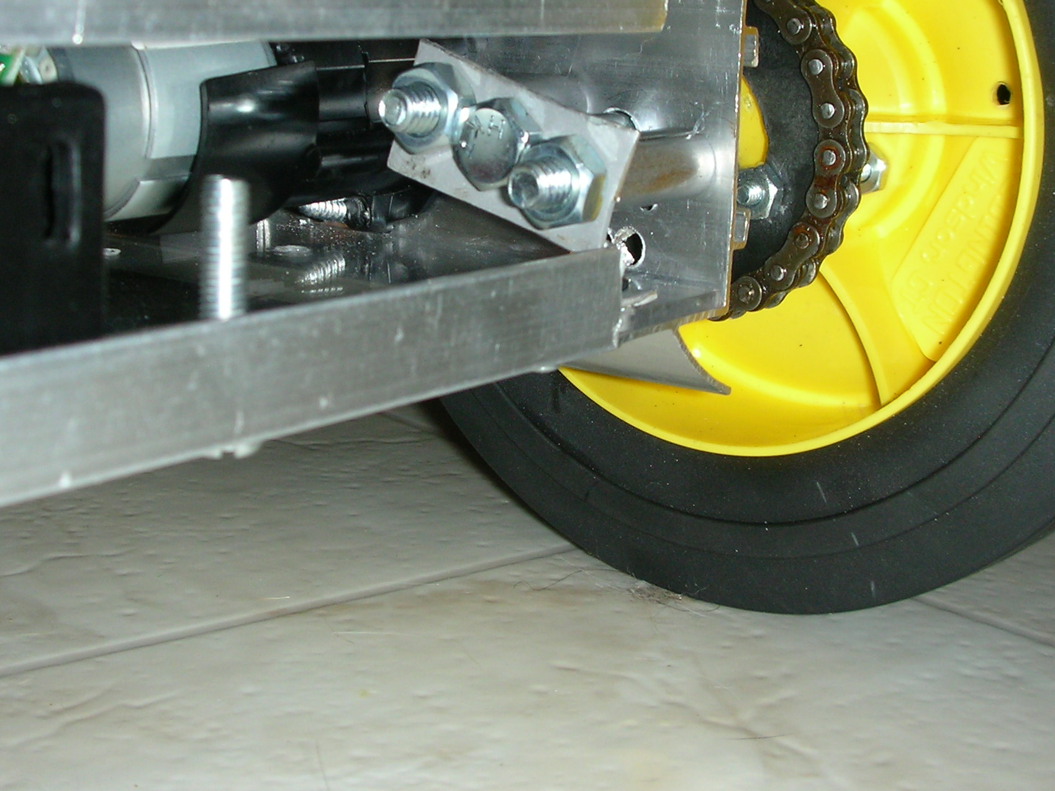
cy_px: 215
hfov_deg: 33.2
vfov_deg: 25.0
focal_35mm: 58
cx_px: 447
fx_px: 1768
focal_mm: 5.8
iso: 50
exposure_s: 1/60.1
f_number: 3
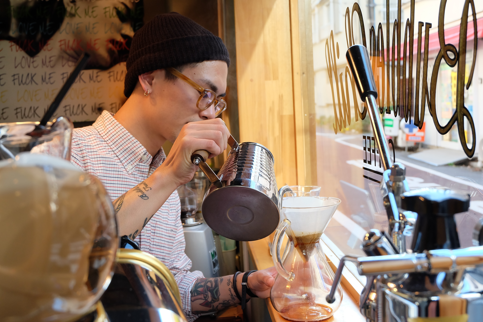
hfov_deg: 46.4
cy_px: 161
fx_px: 563
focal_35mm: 42
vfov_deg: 31.9
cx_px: 242
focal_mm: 28.2
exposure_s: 1/80
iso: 1000
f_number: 5.6
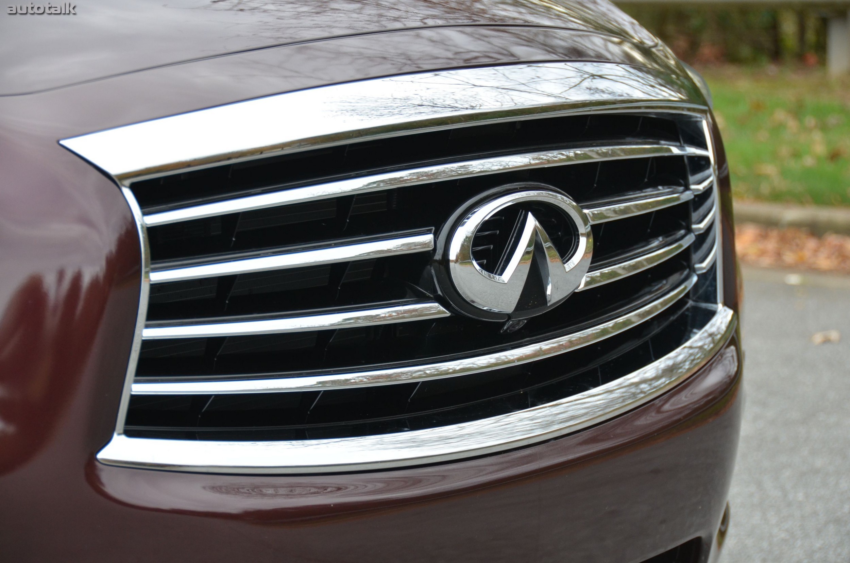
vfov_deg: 12.1
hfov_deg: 18.2
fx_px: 2651
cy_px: 282
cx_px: 425
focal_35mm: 112
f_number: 5
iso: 800
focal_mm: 75
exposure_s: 1/640
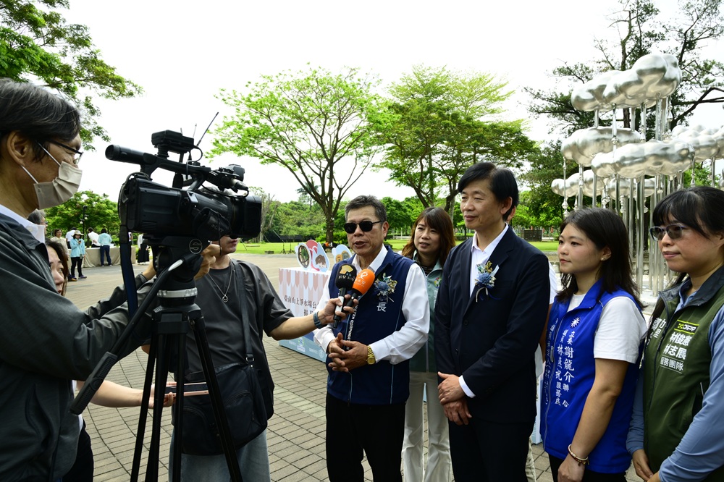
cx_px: 362
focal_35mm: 24
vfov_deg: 53.1
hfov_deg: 73.8
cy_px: 241
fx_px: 482
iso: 125
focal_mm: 24
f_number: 8
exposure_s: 1/100
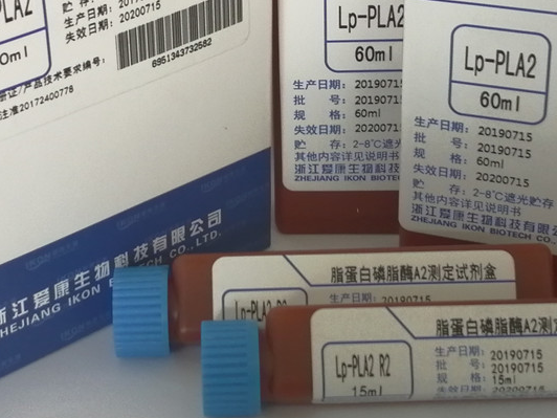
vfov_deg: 15.7
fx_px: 1513
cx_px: 269
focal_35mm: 94
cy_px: 131
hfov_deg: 20.9
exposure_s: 1/33.3
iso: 80
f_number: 1.8
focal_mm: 3.64
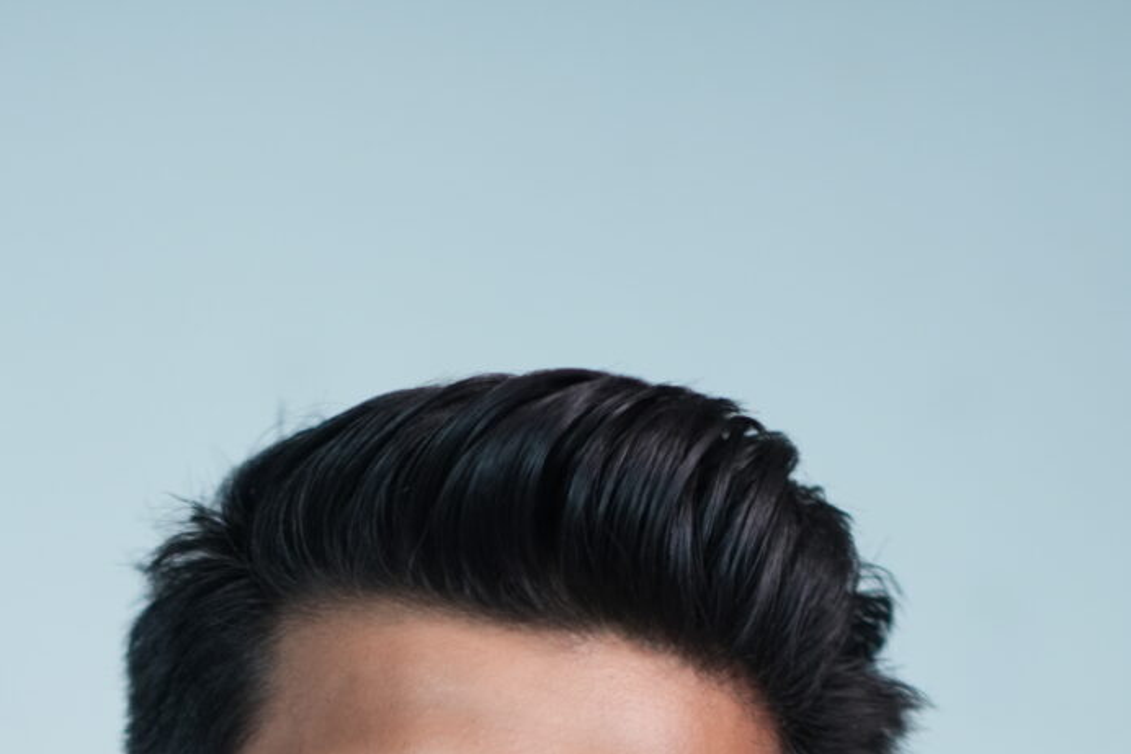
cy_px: 1353
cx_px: 652
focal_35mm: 185
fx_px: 5810
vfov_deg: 7.2
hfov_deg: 11.1
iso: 320
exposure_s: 1/100
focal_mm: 50
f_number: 1.4
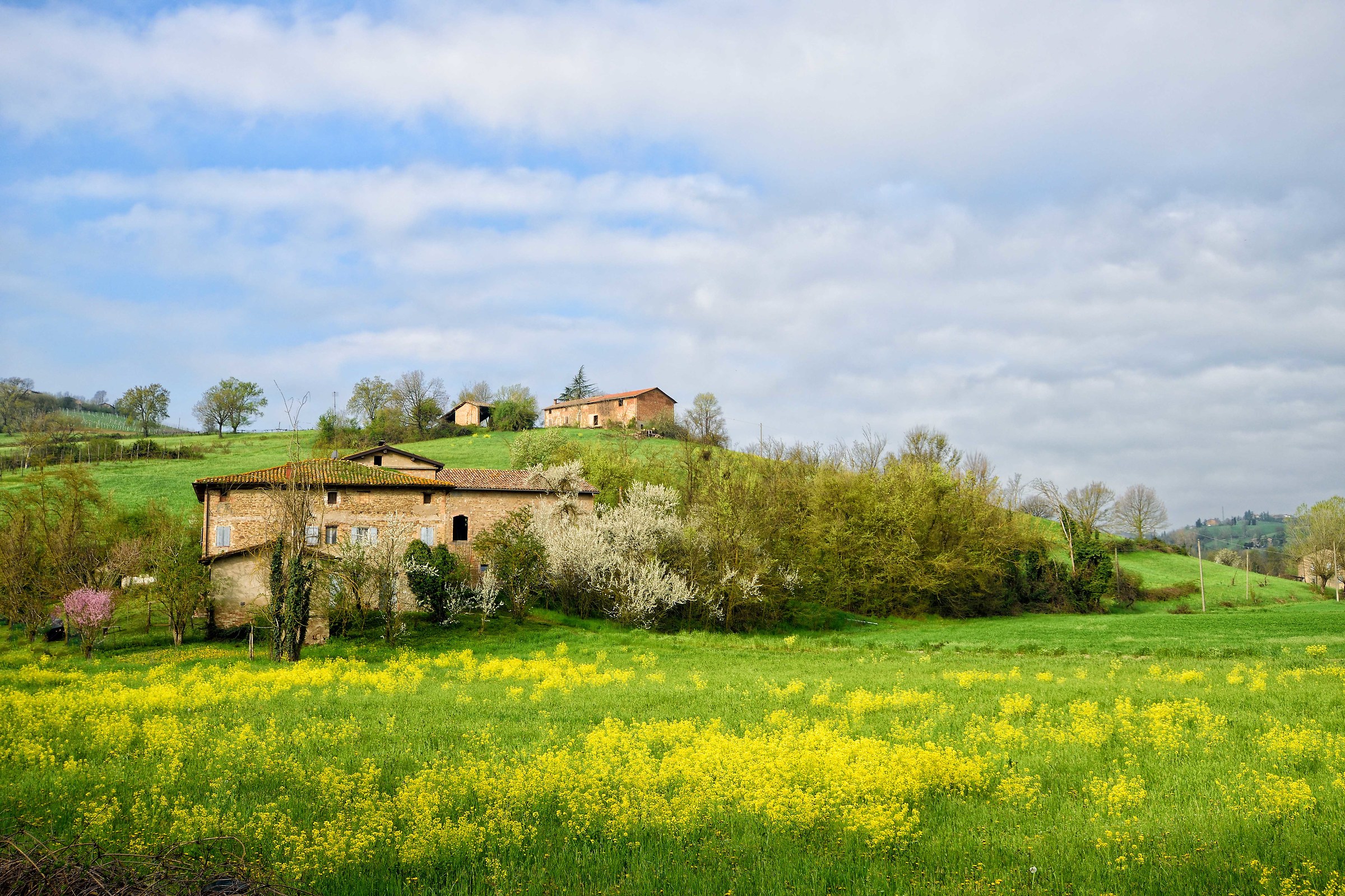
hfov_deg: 53.1
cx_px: 672
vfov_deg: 36.9
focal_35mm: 36
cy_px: 448
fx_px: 1345
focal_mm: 24
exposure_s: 1/160
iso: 100
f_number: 8
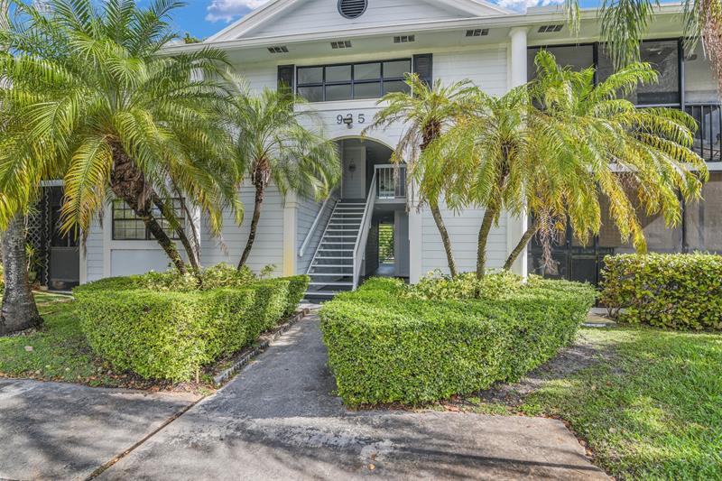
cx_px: 361
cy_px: 240
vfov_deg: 73.7
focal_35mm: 16
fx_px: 321
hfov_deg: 96.7
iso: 200
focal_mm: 16
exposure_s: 1/500
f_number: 8
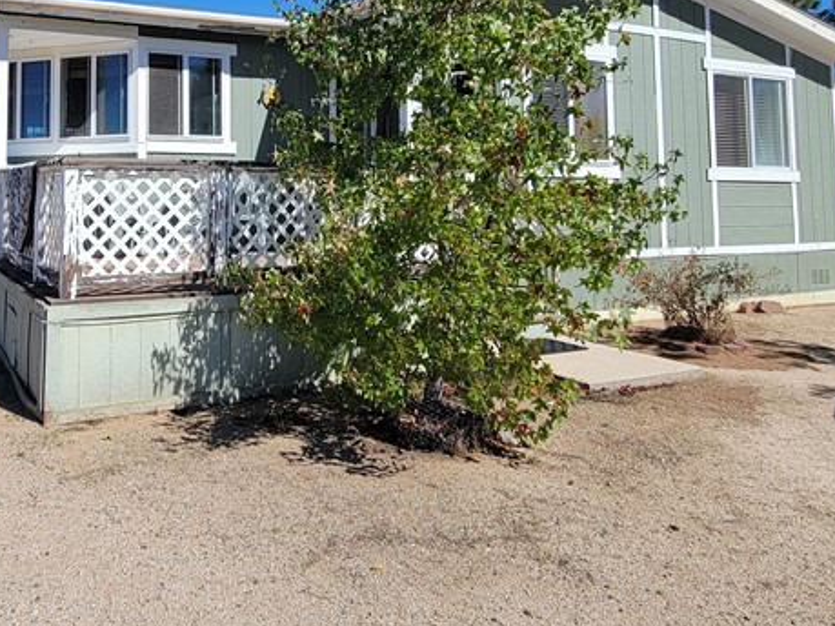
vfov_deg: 46.1
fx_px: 699
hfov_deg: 59.3
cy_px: 138
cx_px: 240
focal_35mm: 29
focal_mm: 2.2
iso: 50
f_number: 2.2
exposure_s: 1/2060
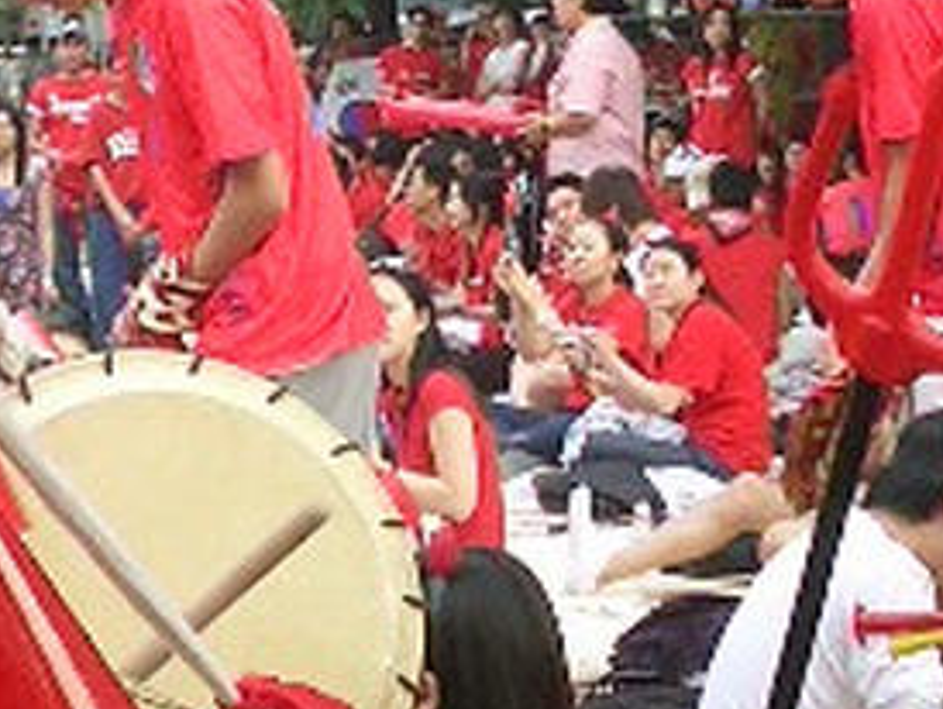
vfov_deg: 11.0
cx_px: 279
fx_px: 3681
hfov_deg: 14.6
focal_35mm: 135
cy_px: 117
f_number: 3.5
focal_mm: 5.6
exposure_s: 1/160
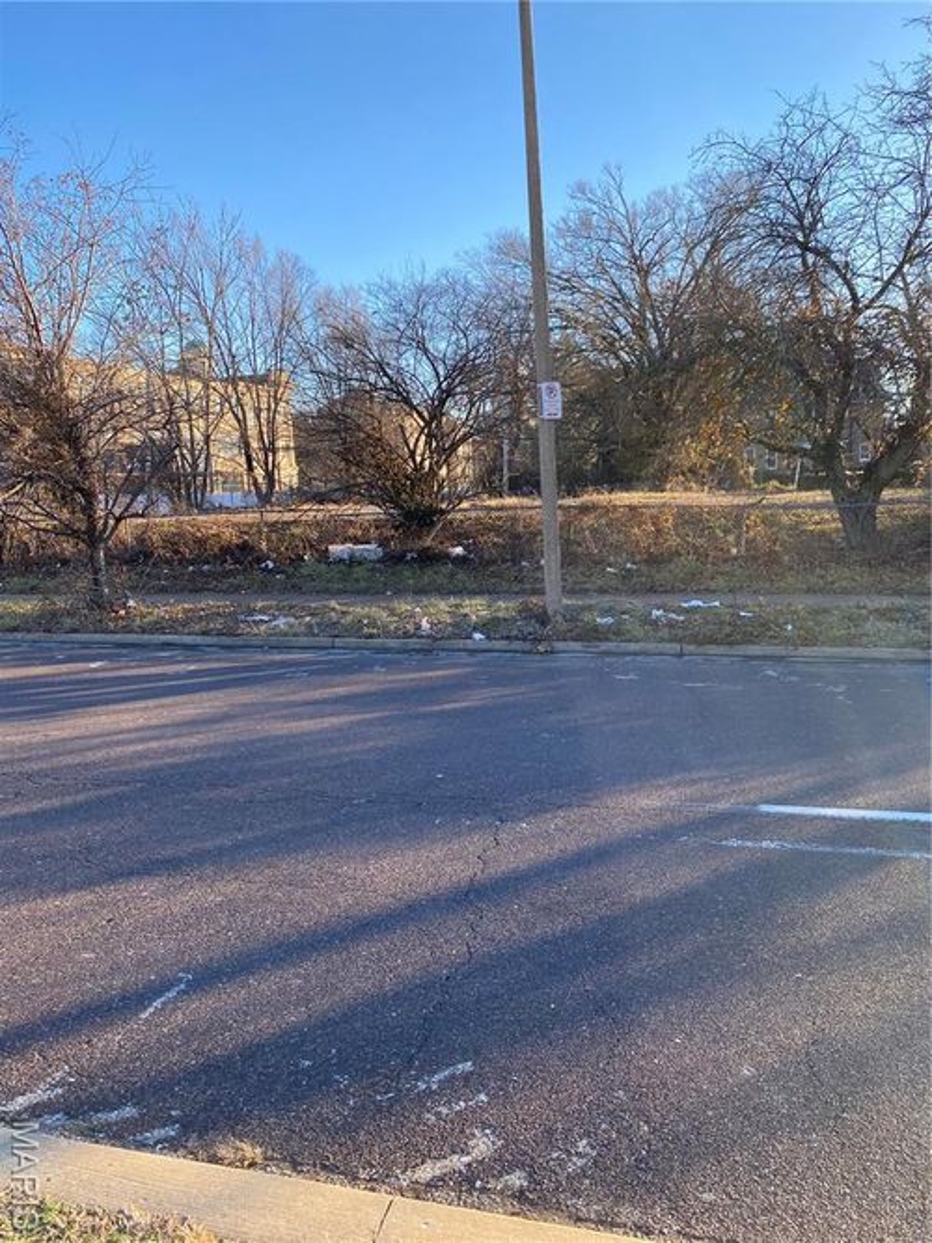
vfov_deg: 67.3
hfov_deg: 53.0
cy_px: 622
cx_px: 466
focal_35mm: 26
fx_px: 934
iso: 32
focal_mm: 4.25
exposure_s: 1/681
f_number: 1.8
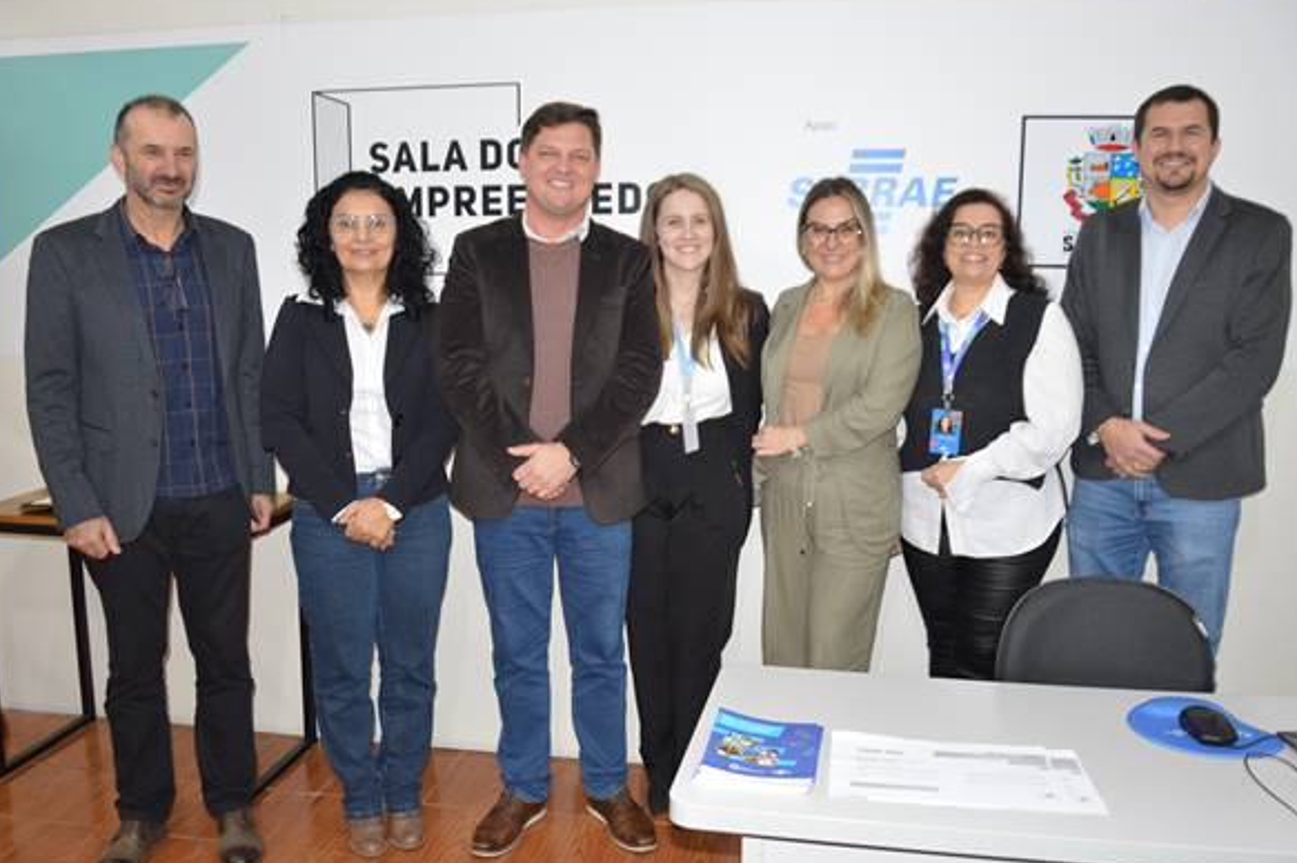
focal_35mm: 33
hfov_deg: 58.0
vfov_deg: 40.5
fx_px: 1171
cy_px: 429
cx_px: 647
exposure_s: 1/60
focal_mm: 21
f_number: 3.8
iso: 900
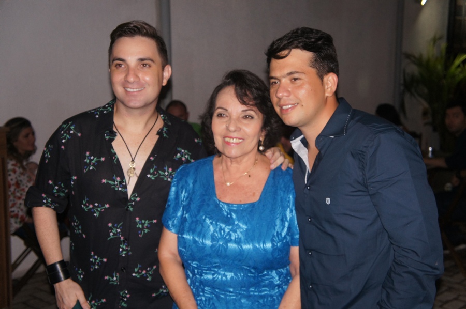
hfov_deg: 41.2
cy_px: 154
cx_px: 233
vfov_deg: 28.0
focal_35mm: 48
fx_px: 621
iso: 800
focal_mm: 32
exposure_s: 1/60
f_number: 4
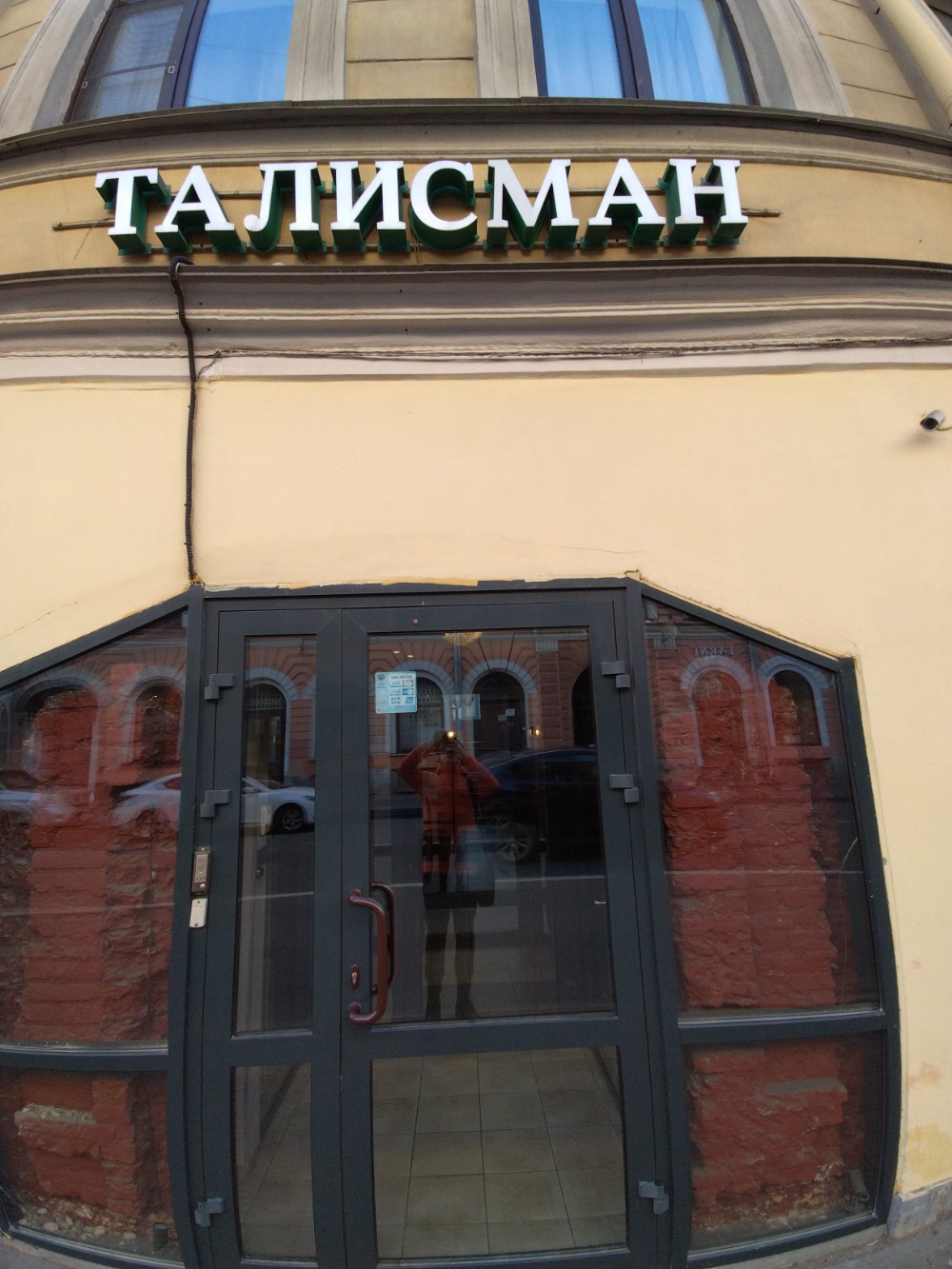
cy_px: 634
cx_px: 476
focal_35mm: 17
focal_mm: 1.79
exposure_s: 1/120
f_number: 2.4
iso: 113
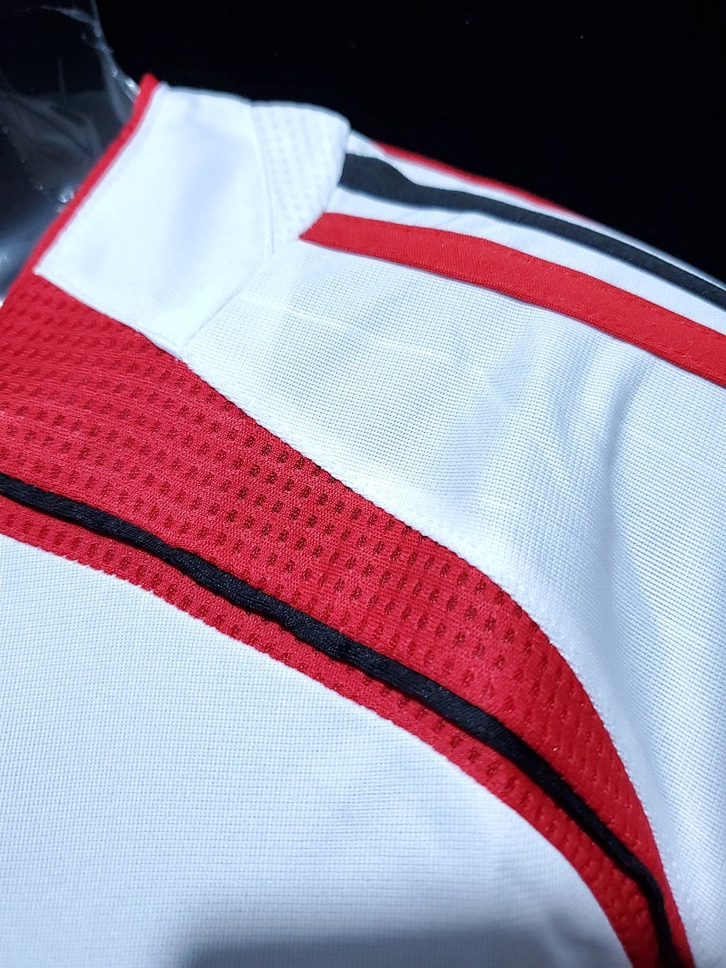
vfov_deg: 67.3
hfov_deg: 53.1
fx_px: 727
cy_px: 484
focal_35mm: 26
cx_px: 363
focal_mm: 4.3
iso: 320
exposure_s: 1/45
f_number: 1.5
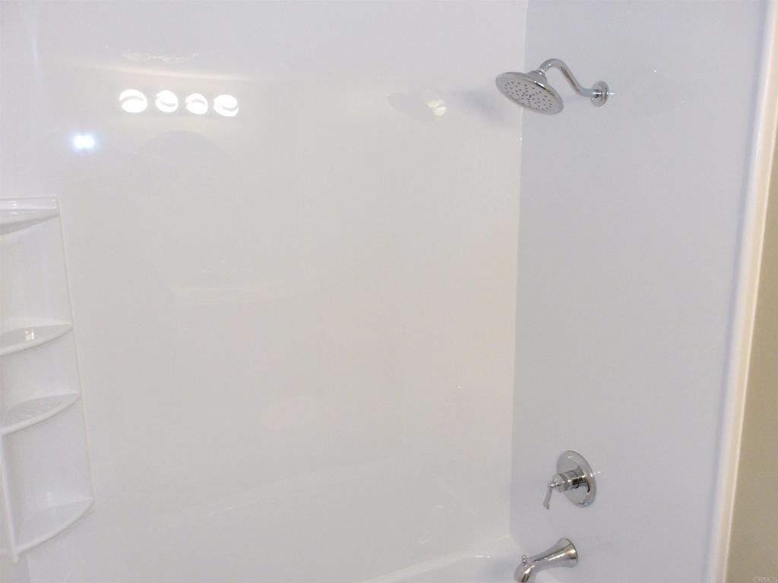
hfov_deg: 65.3
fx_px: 607
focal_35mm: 27
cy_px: 292
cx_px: 389
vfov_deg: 51.4
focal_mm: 4.9
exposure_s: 1/60
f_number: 3
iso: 510
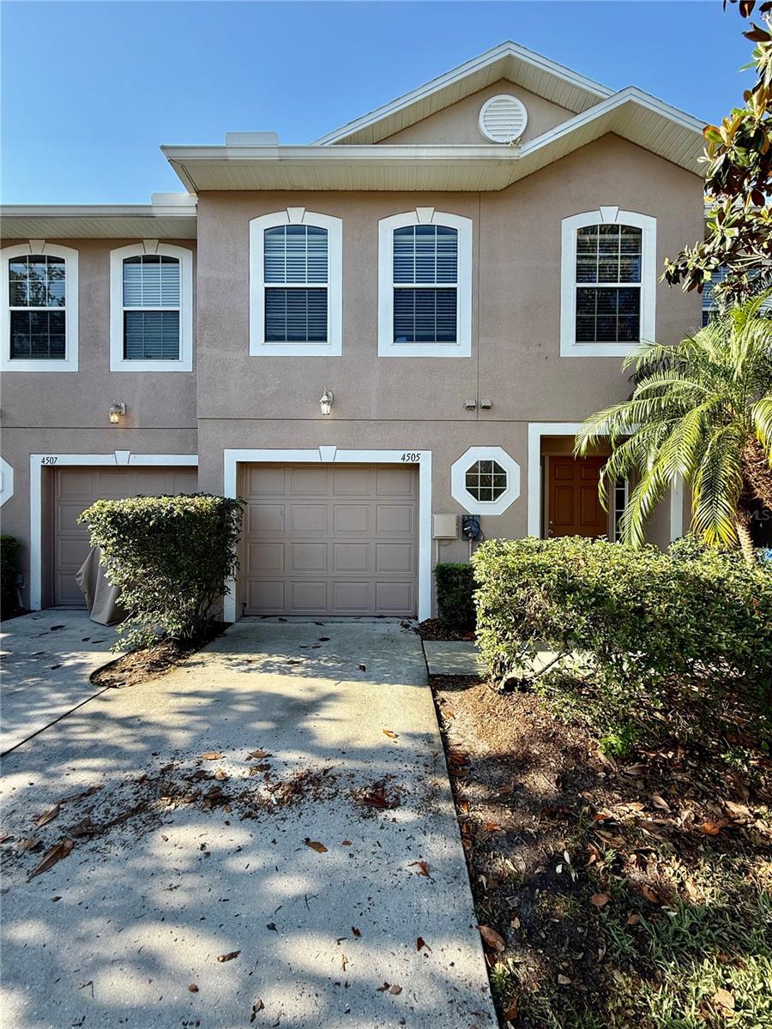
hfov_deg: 85.7
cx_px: 386
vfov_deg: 102.1
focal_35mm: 14
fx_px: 416
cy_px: 514
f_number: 2.2
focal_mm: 2.22
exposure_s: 1/451
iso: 50
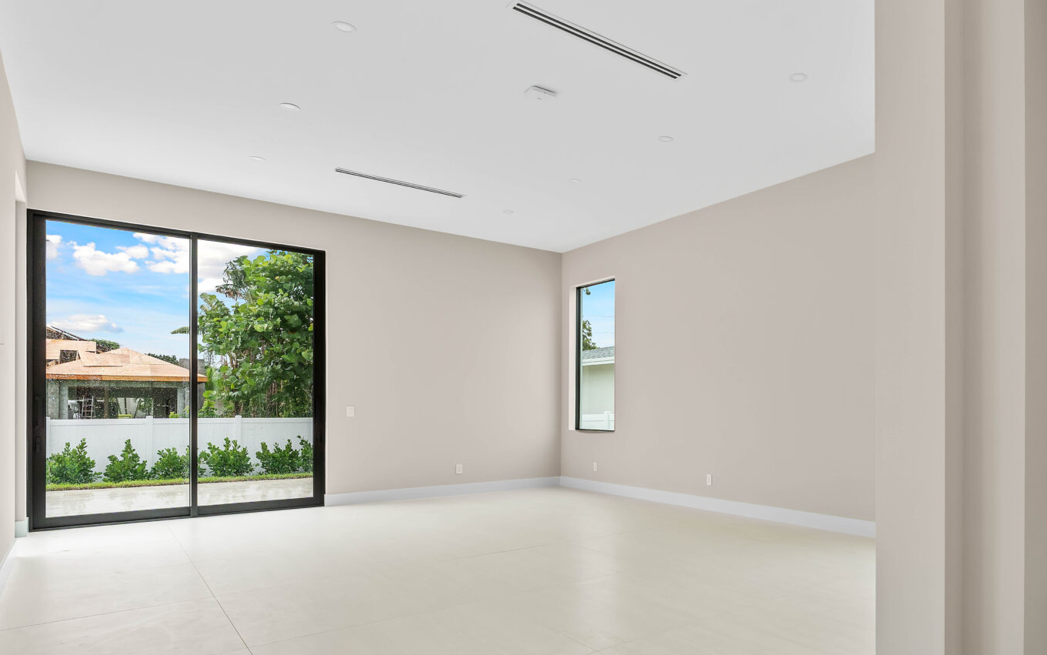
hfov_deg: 72.1
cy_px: 399
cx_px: 733
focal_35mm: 24
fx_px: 678
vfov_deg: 51.1
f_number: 8
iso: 400
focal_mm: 15.5
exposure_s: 1/25
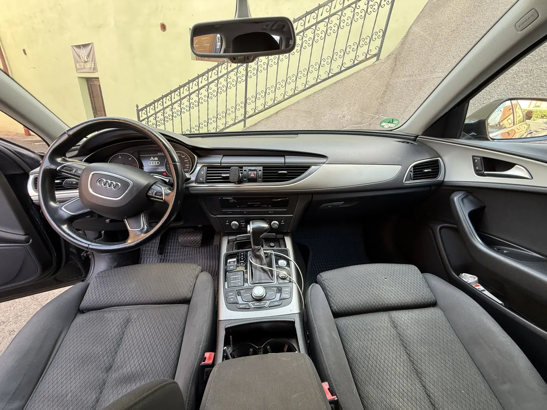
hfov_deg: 102.1
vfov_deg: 85.7
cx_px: 274
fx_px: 221
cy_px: 205
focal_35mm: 14
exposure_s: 1/99
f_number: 2.2
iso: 160
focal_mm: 2.22
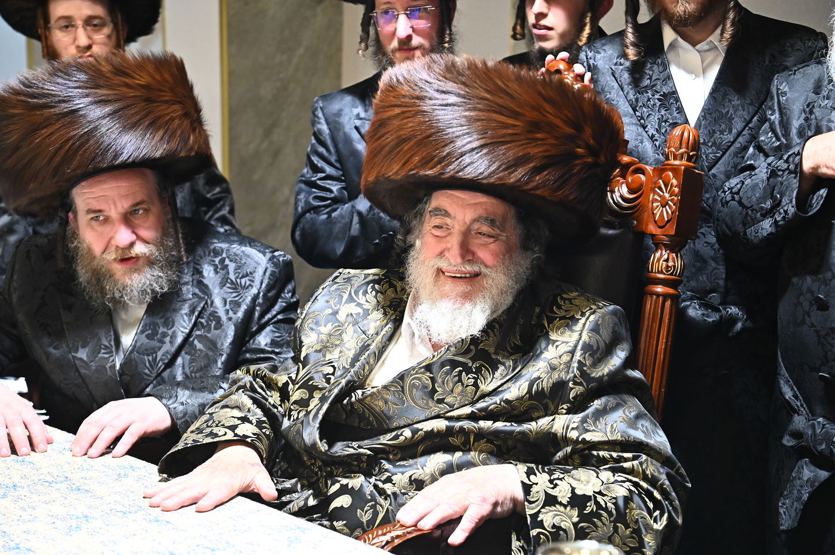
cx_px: 418
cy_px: 278
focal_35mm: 52
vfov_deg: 25.9
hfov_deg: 38.2
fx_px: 1205
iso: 3200
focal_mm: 52
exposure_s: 1/200
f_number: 4.5
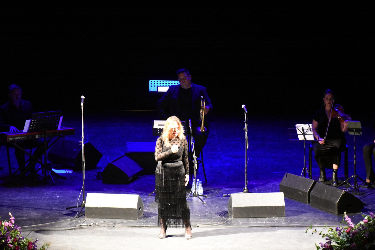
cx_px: 188
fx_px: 2084
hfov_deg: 10.3
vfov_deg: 6.9
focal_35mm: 200
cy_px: 125
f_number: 2.8
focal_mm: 200
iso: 12800
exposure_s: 1/100
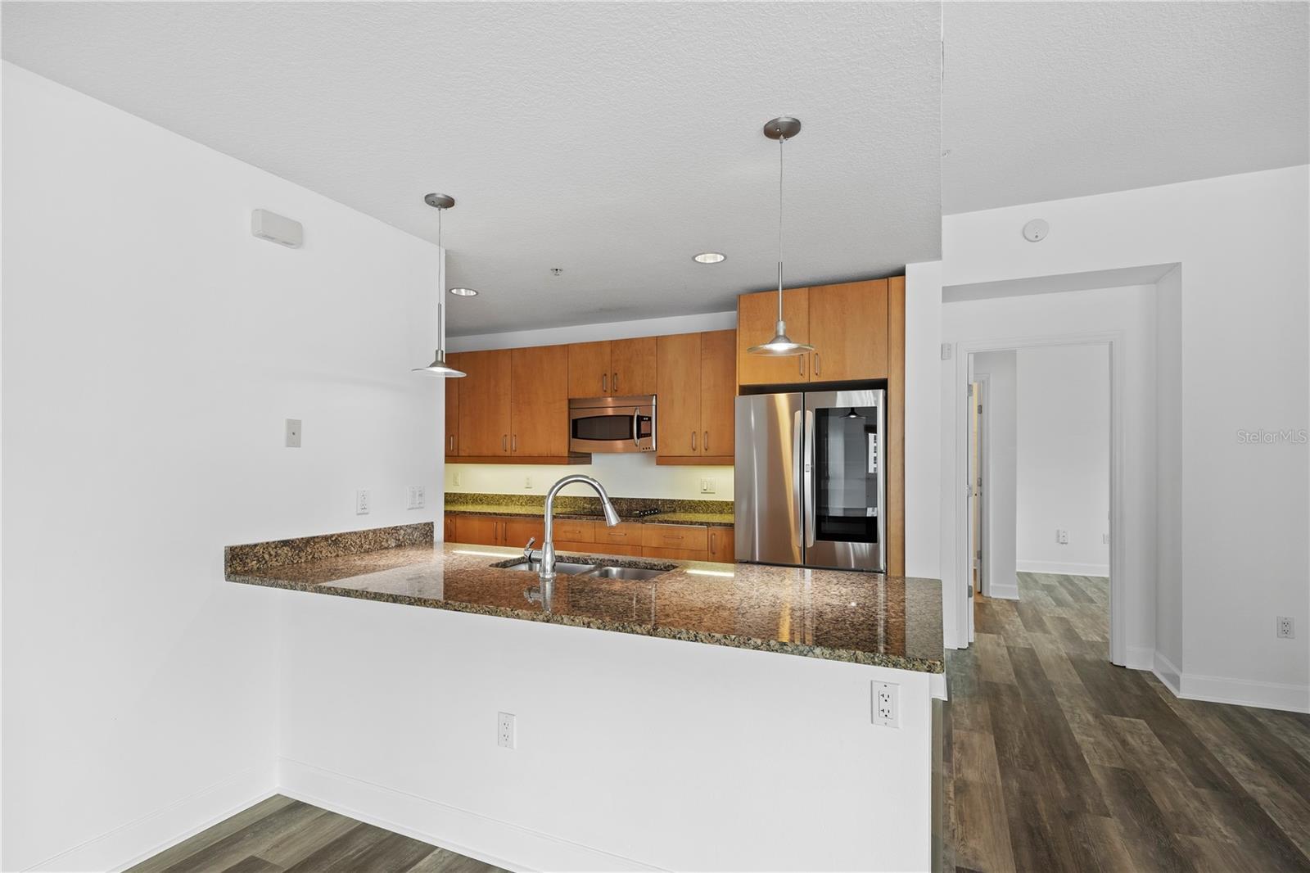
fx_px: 618
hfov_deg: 93.3
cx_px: 655
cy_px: 436
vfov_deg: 70.4
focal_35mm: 17
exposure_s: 1/2
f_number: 7.1
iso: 320
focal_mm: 11.4
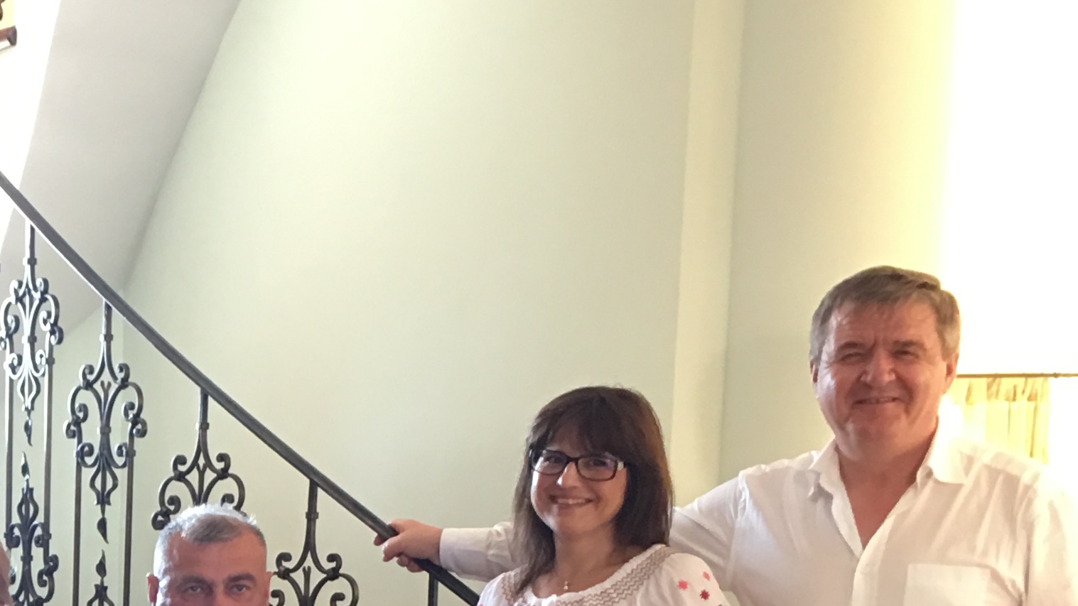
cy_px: 906
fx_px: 2401
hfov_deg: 23.6
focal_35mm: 84
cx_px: -126
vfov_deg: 13.6
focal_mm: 4.15
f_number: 2.2
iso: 64
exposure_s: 1/17
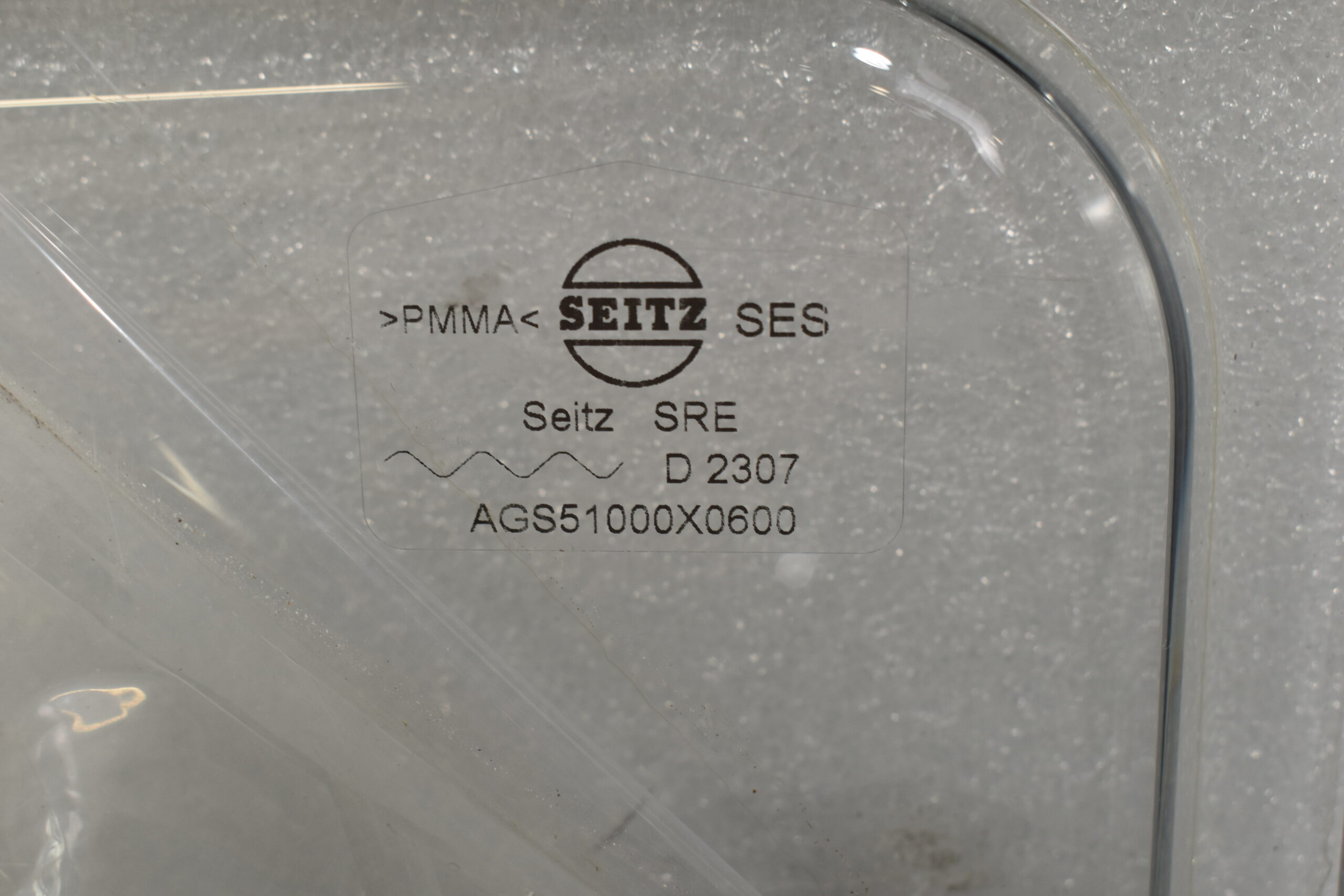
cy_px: 448
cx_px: 672
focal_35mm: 52
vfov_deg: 25.8
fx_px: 1960
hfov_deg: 37.8
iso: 360
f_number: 8
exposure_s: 1/60
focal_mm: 35
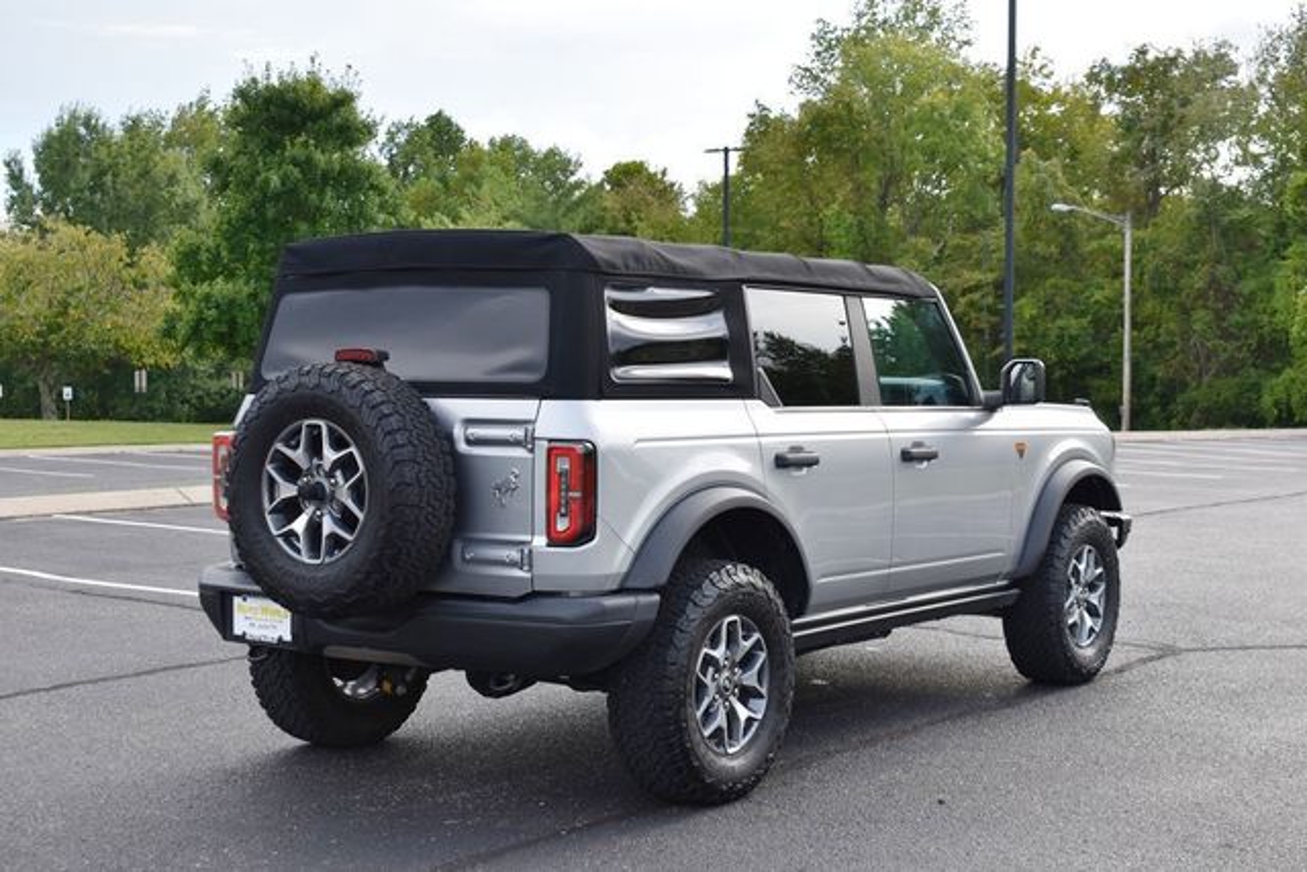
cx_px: 654
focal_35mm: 54
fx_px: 1961
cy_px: 436
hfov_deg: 36.9
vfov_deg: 25.1
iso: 200
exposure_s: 1/250
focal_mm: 36
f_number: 7.1
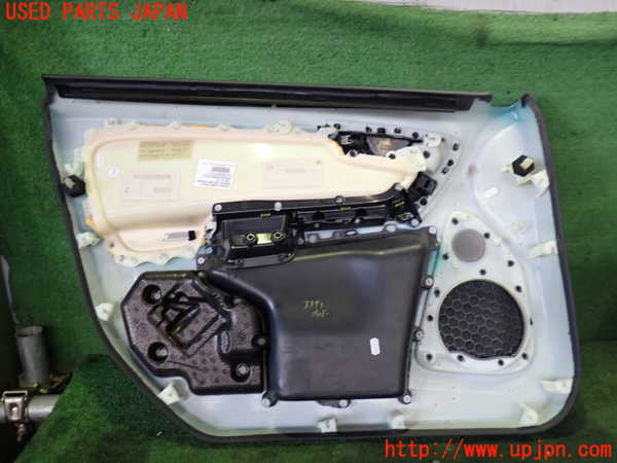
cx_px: 308
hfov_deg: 60.0
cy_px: 232
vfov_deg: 46.8
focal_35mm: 30
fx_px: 535
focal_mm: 5.4
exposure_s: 1/40
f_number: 2.3
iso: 250
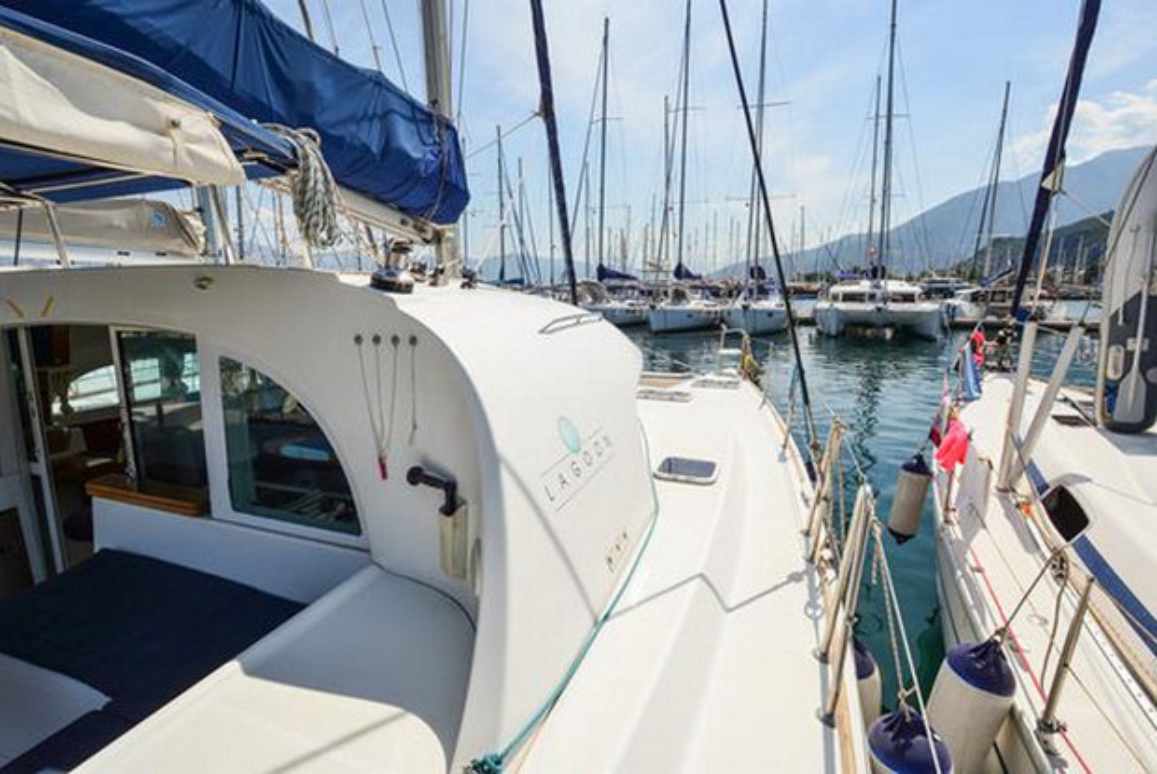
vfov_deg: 70.6
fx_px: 547
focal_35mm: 17
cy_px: 387
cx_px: 578
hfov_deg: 93.2
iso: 250
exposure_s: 1/500
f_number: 11
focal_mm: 17
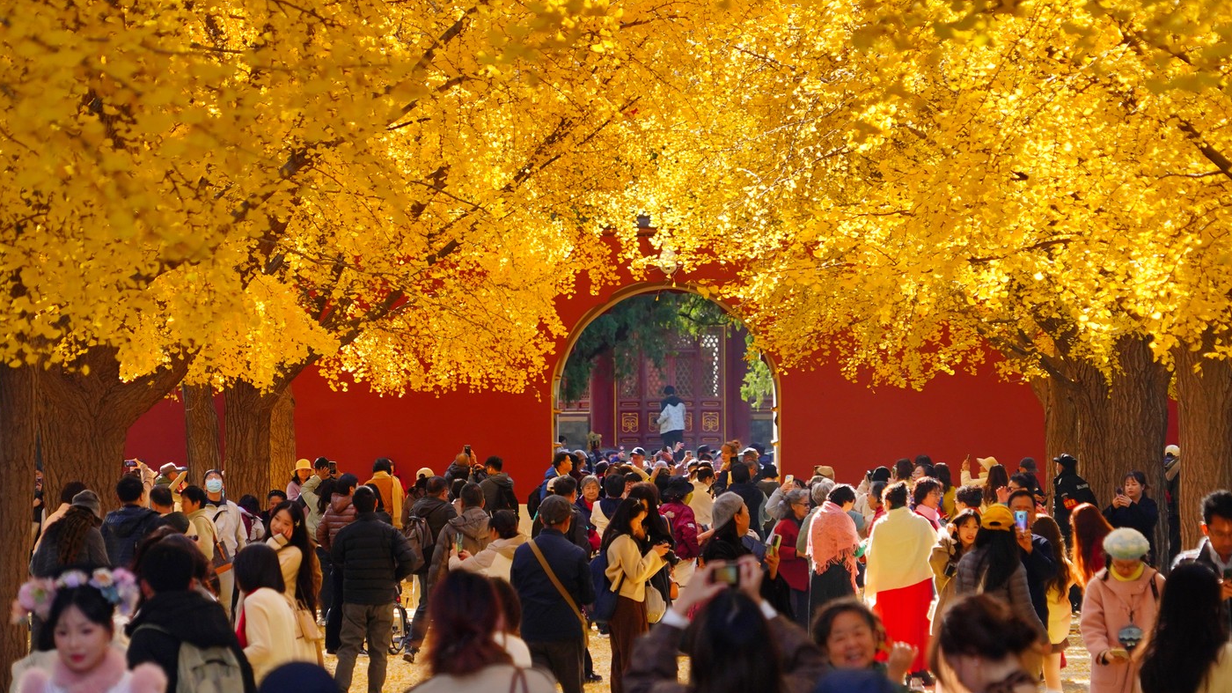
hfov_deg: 11.5
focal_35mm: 188
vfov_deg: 6.5
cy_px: 235
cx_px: 668
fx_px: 6141
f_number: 7.1
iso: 500
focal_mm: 157
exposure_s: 1/400
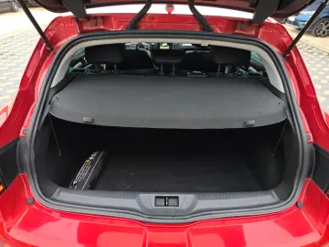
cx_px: 164
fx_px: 219
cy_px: 124
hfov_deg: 73.9
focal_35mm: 23
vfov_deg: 58.9
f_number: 1.7
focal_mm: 6.25
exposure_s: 1/100
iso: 250
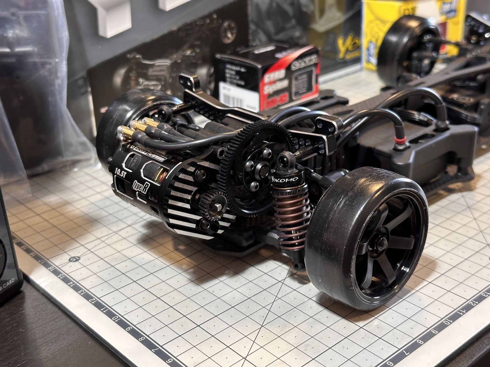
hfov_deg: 39.7
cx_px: 245
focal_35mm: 48
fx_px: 679
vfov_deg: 30.3
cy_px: 184
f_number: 1.78
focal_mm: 6.86
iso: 200
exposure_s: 1/50
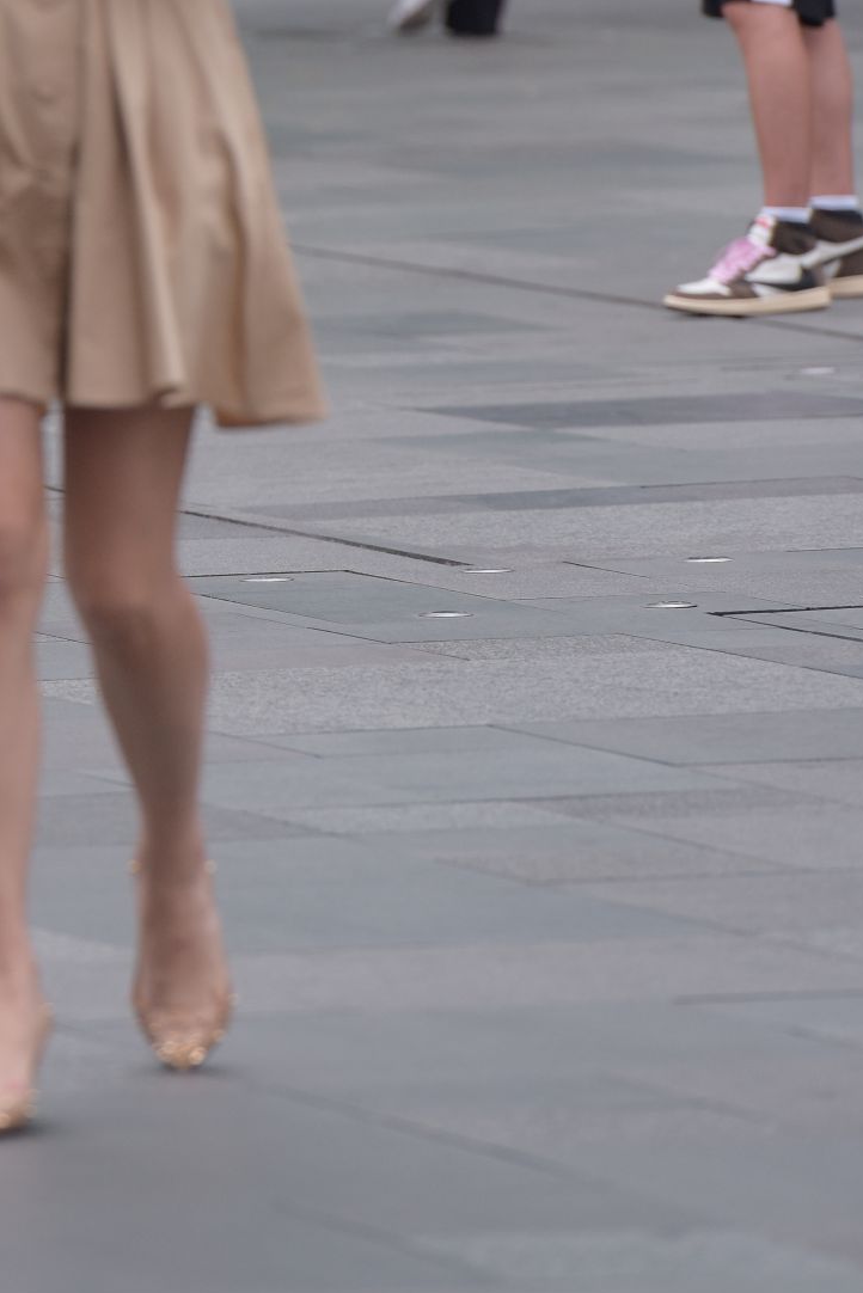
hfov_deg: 3.1
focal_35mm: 449
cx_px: -27
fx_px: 16134
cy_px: 226
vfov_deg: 4.6
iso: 640
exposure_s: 1/800
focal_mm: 200
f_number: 4
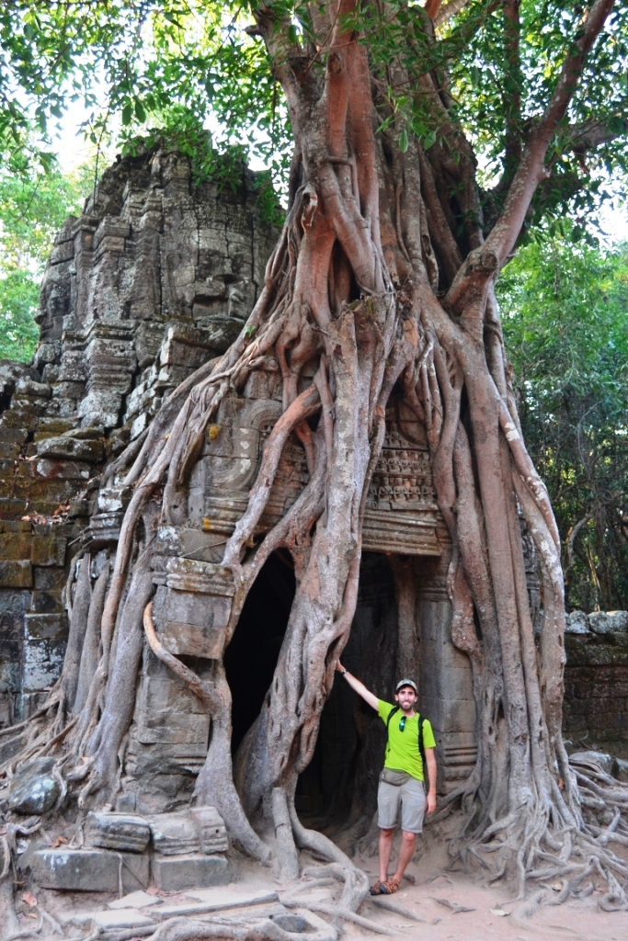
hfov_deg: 43.6
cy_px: 470
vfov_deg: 61.9
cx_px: 314
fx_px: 785
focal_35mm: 30
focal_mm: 20
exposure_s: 1/100
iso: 400
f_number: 5
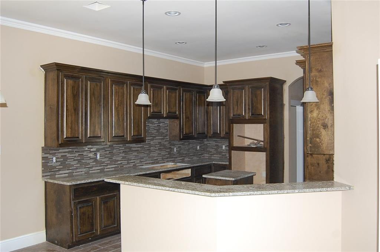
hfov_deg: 57.3
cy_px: 126
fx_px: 348
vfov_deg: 39.9
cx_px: 190
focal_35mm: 33
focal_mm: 22
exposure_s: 1/60
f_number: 3.8
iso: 400
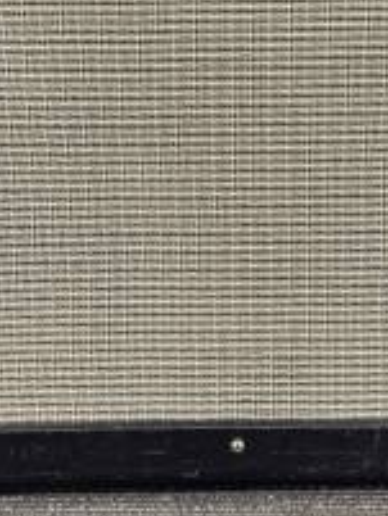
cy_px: 116
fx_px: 926
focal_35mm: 62
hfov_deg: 23.7
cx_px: 224
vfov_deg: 30.5
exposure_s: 1/60
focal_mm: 6.76
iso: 250
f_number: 1.78
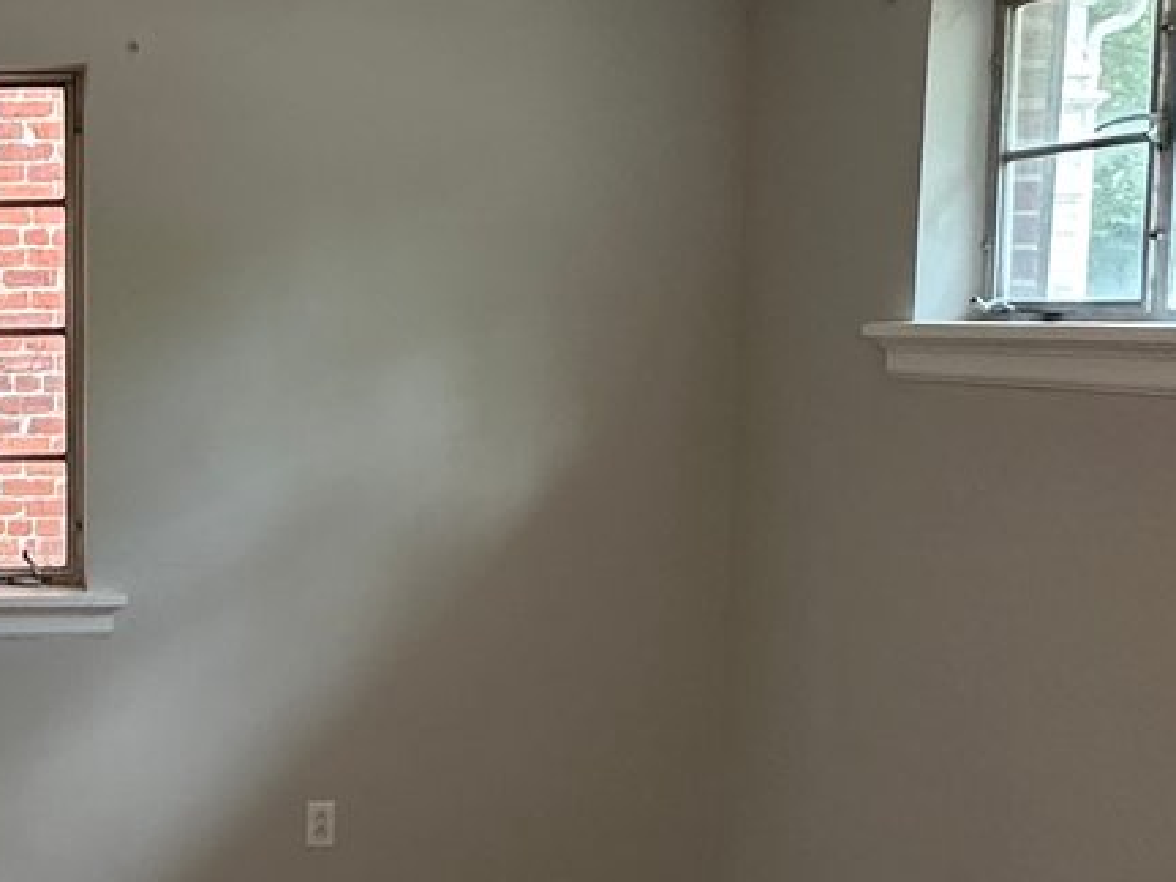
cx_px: -113
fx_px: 1665
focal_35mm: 49
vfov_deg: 29.7
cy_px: 489
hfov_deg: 33.9
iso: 200
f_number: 2.2
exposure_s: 1/60
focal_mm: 2.22
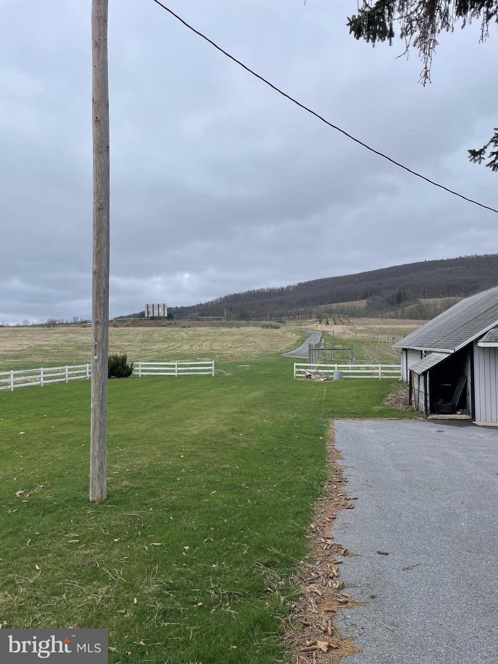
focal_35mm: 26
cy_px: 332
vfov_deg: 67.3
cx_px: 249
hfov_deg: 53.1
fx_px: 499
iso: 32
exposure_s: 1/654
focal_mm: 4.2
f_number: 1.6
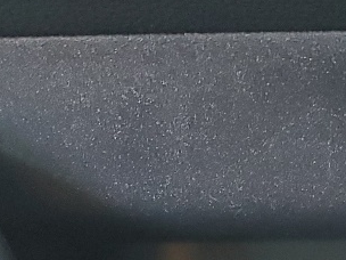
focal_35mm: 137
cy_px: 433
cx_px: 289
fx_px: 1369
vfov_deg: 10.3
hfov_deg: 14.3
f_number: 1.5
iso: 326
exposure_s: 1/20
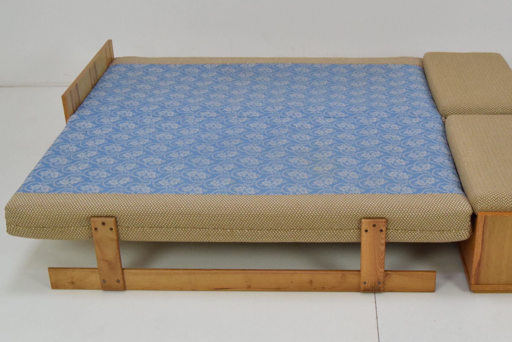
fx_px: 754
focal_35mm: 53
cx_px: 316
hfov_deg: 37.3
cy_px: 181
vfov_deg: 25.6
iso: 1600
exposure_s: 1/200
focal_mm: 26
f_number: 7.1
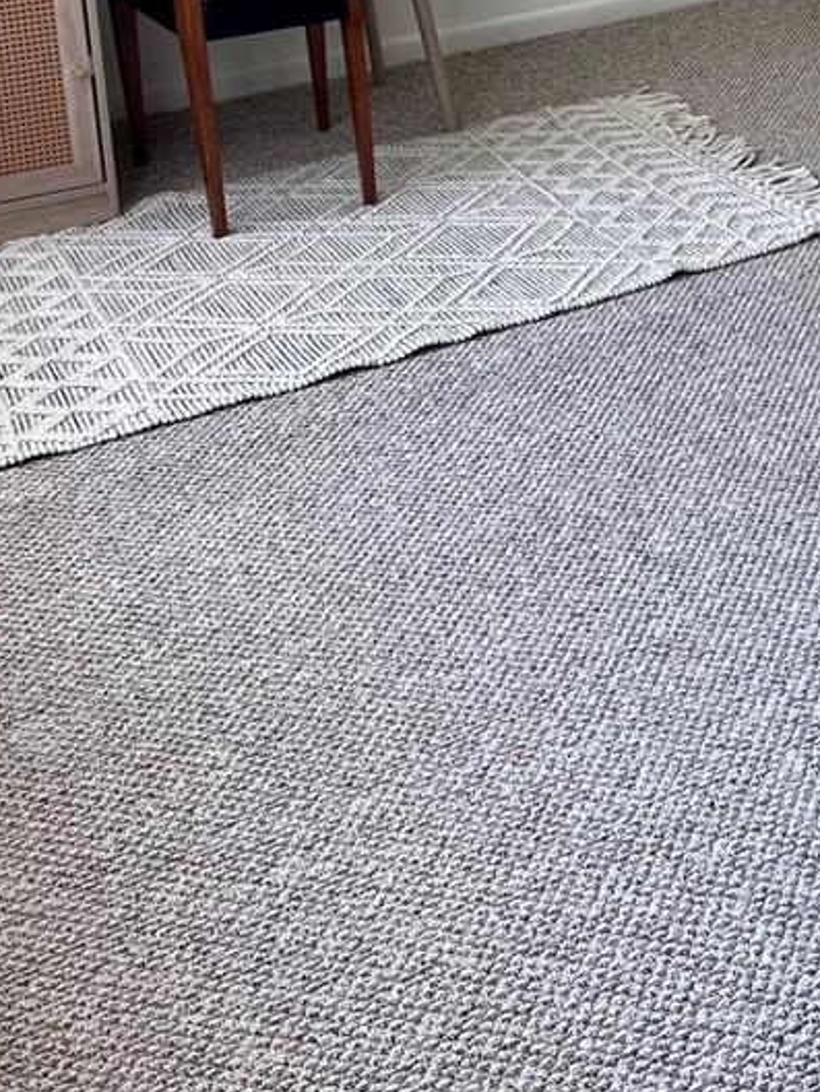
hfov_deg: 24.5
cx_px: 640
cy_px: -37
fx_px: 1863
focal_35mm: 59
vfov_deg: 30.1
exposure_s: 1/139
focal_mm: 5.7
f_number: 1.5
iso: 32
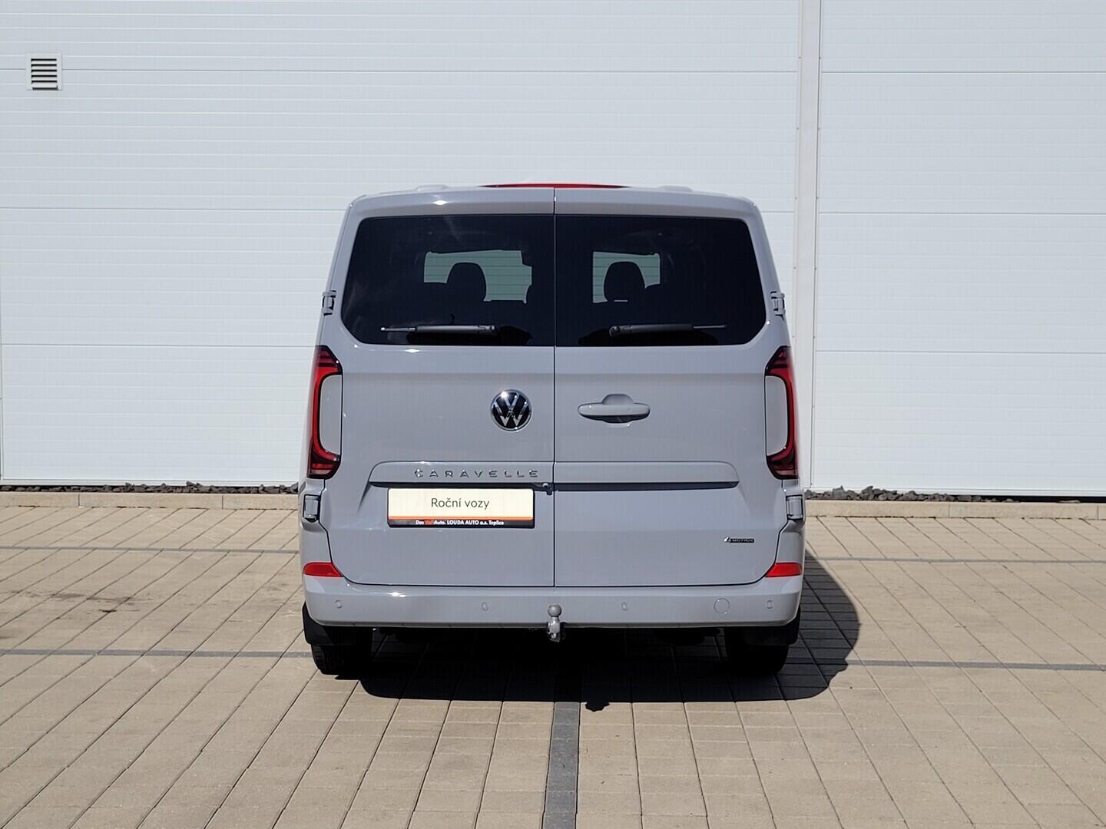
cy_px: 414
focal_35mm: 26
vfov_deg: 53.1
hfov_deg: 67.3
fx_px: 831
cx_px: 553
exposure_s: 1/4385
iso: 40
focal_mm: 5.4
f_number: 1.8
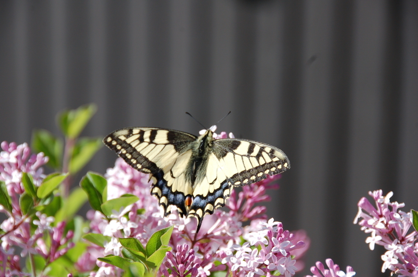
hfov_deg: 6.9
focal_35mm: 300
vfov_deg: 4.6
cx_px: 209
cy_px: 138
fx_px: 3477
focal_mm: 200
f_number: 8
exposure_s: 1/250
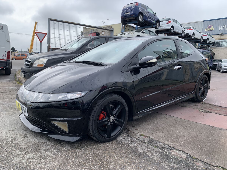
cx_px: 114
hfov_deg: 67.3
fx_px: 170
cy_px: 85
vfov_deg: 53.1
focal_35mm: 26
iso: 25
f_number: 1.8
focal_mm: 4.25
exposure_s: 1/954
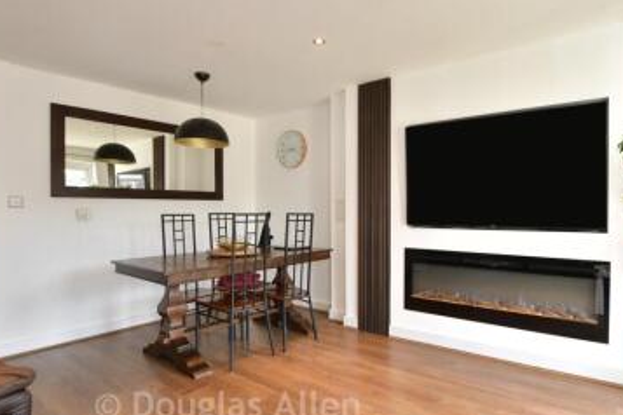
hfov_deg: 83.2
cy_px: 215
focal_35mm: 20
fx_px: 346
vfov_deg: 61.9
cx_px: 365
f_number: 8
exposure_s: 1/2
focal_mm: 10
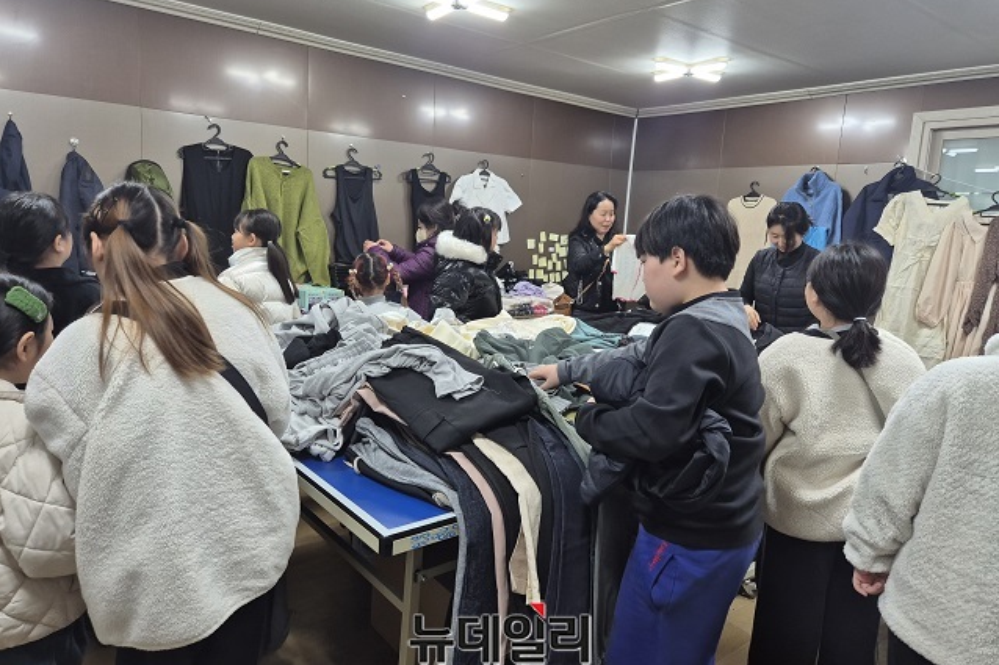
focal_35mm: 24
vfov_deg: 53.1
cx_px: 500
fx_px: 666
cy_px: 315
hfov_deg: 73.8
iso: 160
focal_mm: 5.4
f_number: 1.8
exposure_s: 1/120
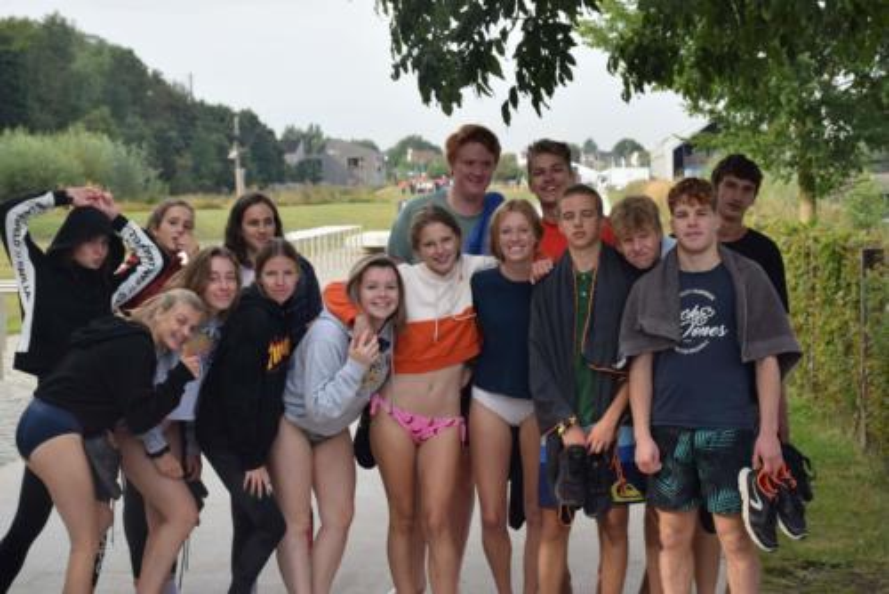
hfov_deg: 27.0
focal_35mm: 75
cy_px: 297
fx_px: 1853
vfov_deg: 18.2
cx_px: 444
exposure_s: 1/250
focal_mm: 50
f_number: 8
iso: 280
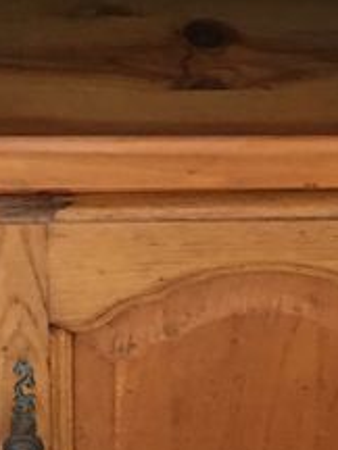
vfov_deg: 14.7
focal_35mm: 134
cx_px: -6
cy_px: 254
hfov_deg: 11.0
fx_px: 1745
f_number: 2.2
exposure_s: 1/17
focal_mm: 4.15
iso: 200
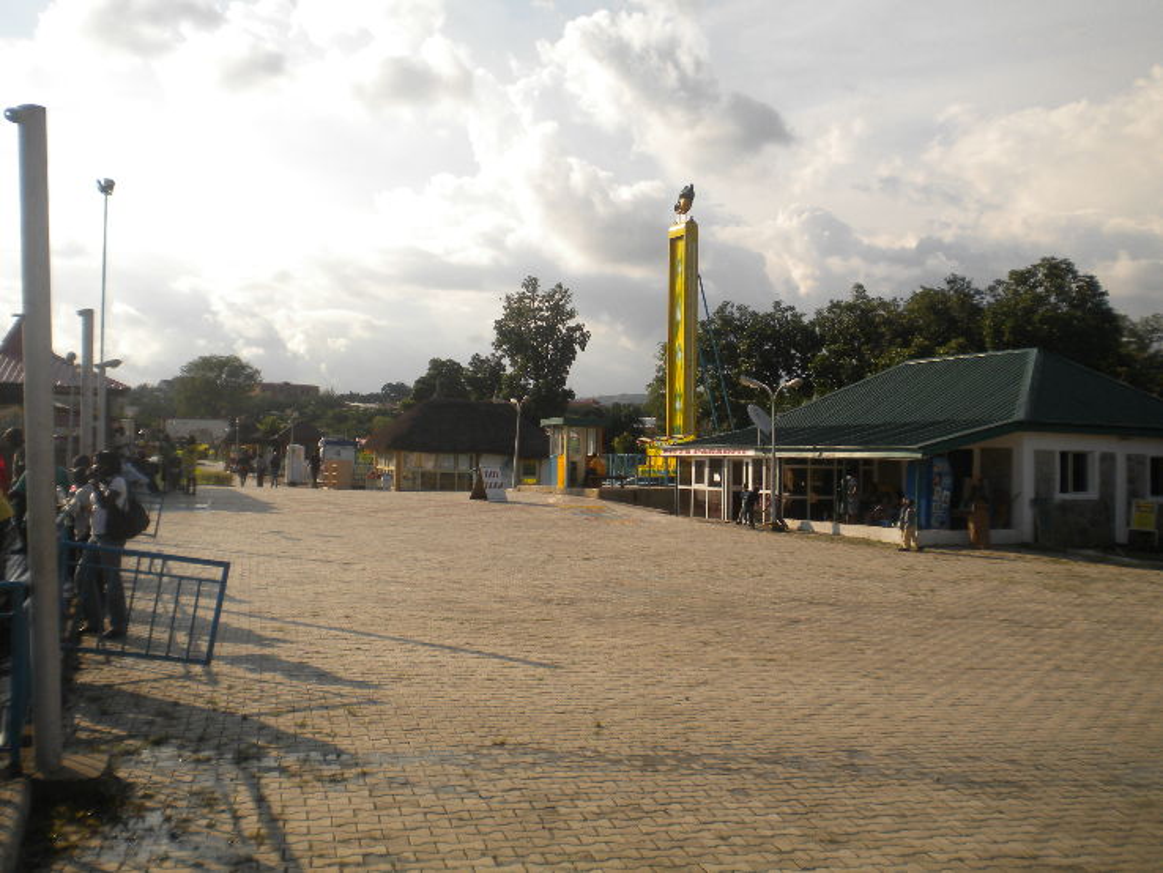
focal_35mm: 35
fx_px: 1176
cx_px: 582
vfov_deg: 40.7
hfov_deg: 52.6
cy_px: 436
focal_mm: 6.3
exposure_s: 1/877
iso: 80
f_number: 4.6
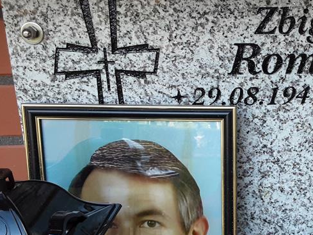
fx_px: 506
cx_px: 258
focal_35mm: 56
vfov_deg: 25.9
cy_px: 159
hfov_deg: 33.2
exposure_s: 1/100
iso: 64
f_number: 1.9
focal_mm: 2.9
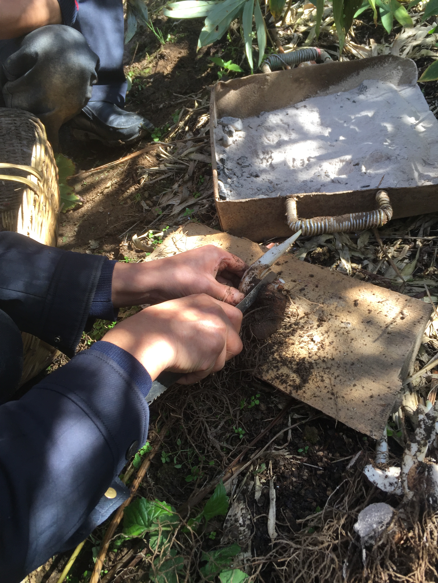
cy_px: 292
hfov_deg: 48.2
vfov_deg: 61.7
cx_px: 219
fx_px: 489
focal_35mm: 29
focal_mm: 4.15
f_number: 2.2
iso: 32
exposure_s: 1/165
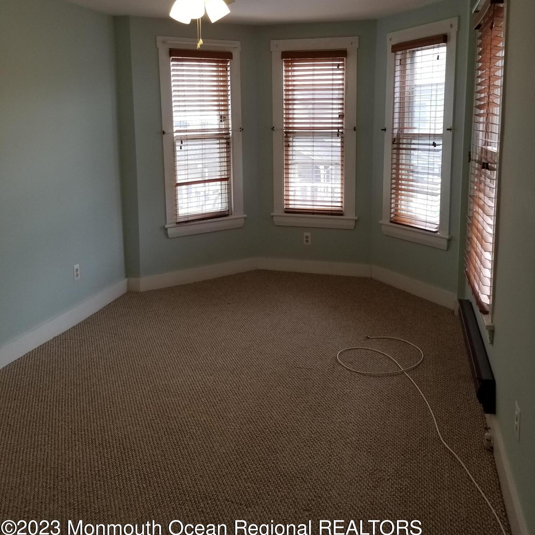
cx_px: 270
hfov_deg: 52.5
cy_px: 200
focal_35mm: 31
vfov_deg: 52.0
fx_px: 542
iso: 80
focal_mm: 4.25
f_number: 1.7
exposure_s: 1/120
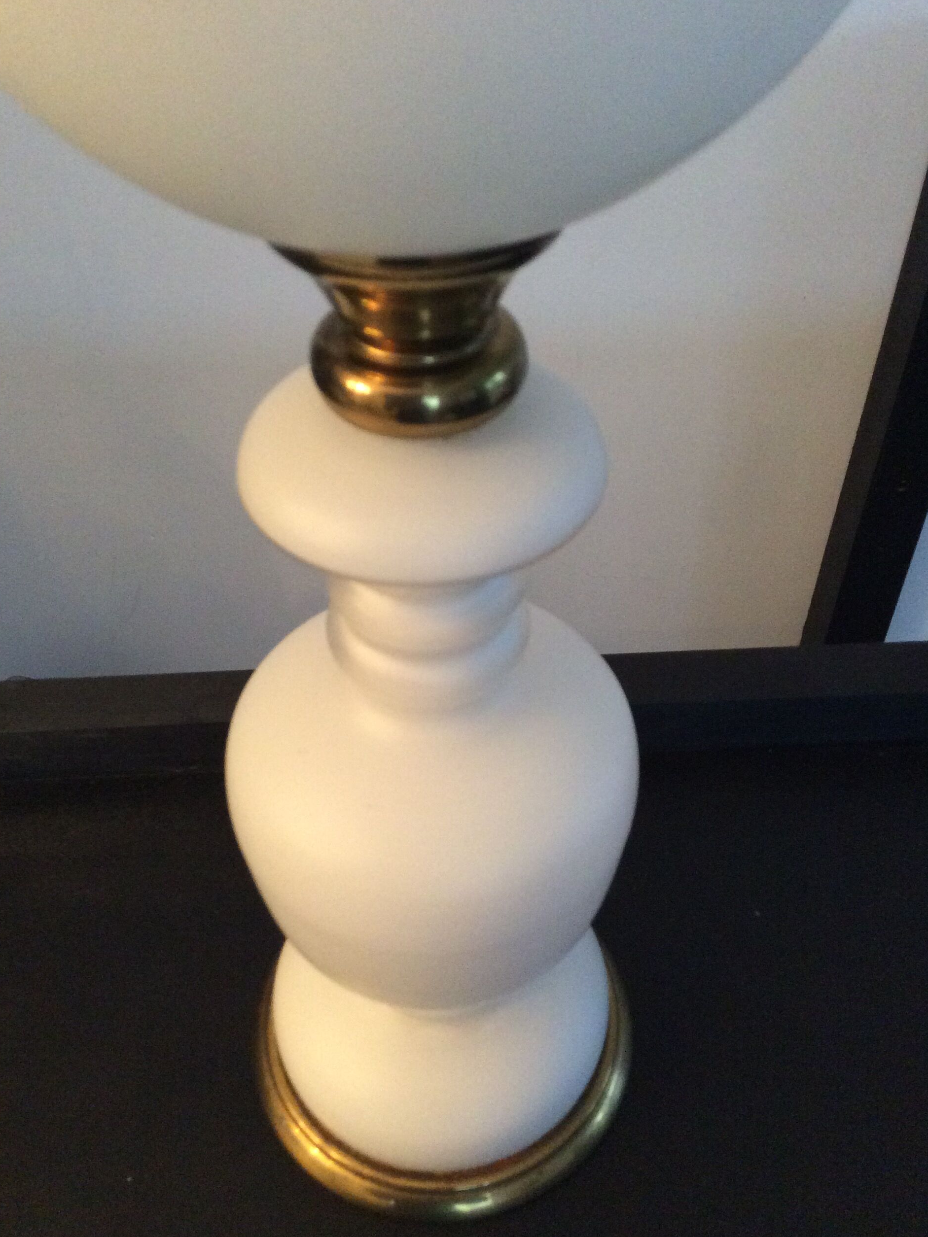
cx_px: 470
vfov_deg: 55.4
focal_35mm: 33
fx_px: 1180
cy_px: 634
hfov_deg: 42.9
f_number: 2.4
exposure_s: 1/20
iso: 250
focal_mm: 3.3
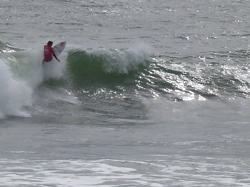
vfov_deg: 3.2
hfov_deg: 4.2
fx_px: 3409
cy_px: 94
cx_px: 125
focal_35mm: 472
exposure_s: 1/500
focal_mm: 20
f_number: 6.5
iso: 100
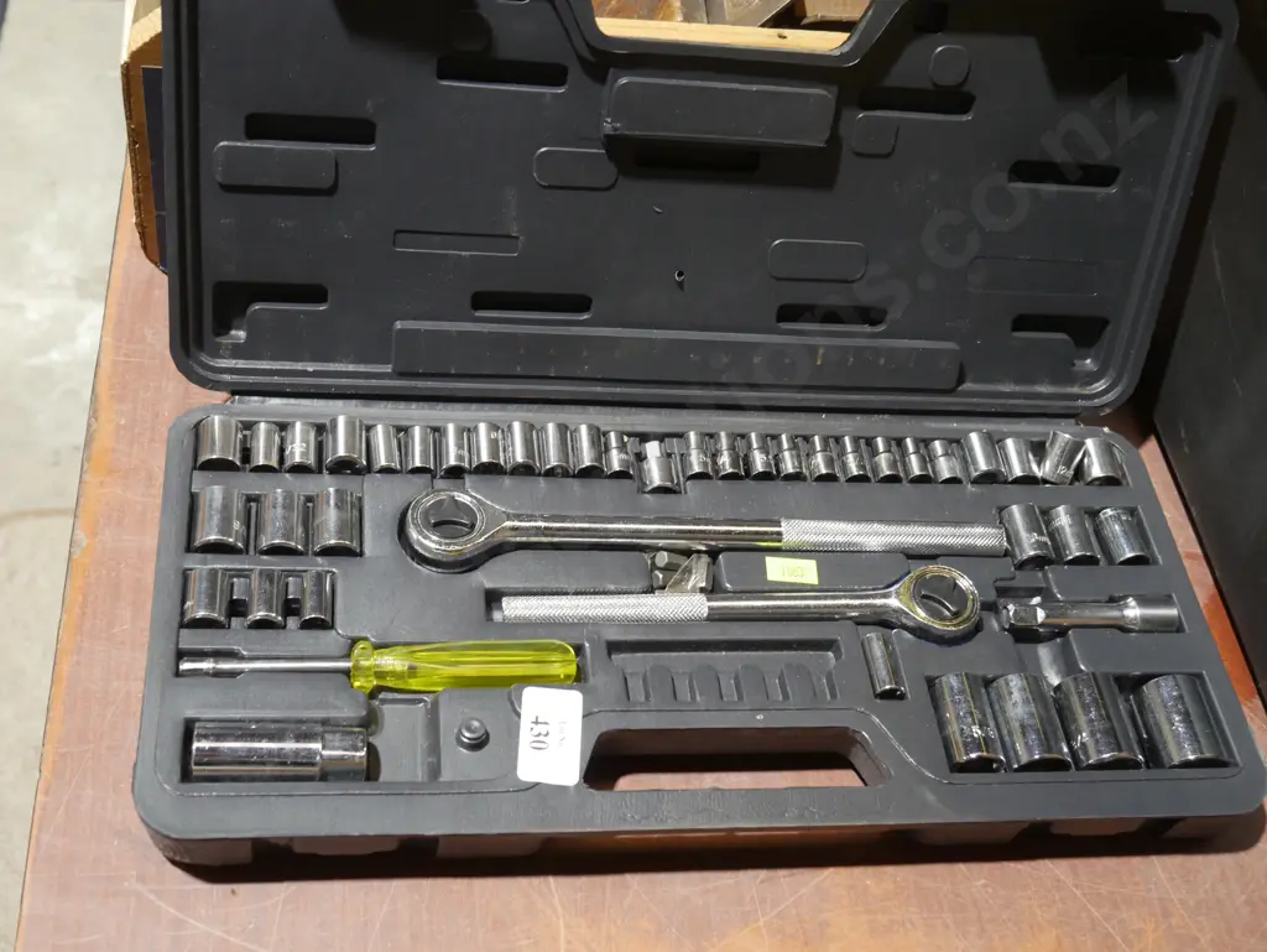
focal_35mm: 44
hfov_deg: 42.9
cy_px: 476
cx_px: 634
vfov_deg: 32.9
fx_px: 1611
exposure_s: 1/60
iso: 1250
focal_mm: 22
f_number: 4.7
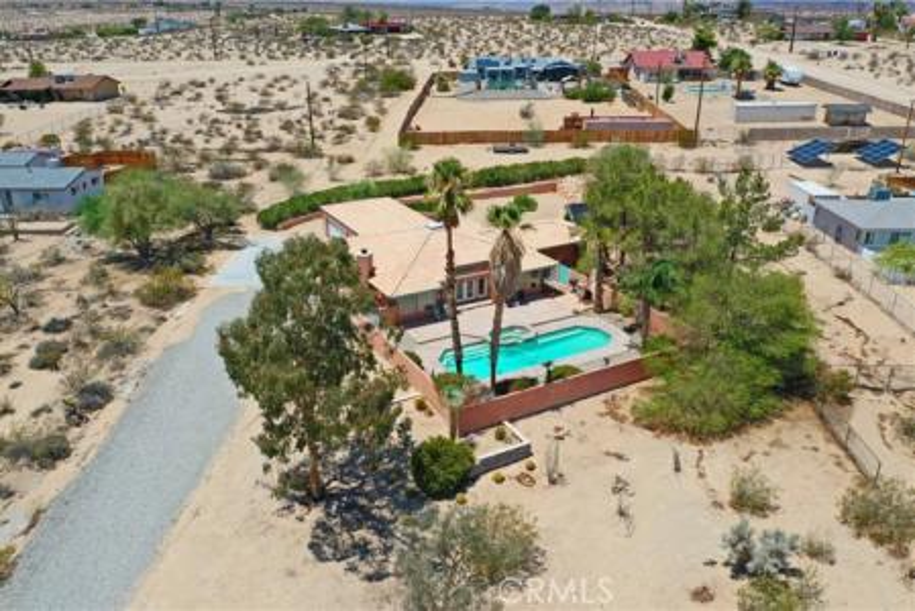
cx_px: 458
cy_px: 306
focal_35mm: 28
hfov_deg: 65.4
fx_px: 712
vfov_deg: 46.5
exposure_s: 1/640
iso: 100
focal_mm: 10.26
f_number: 6.3
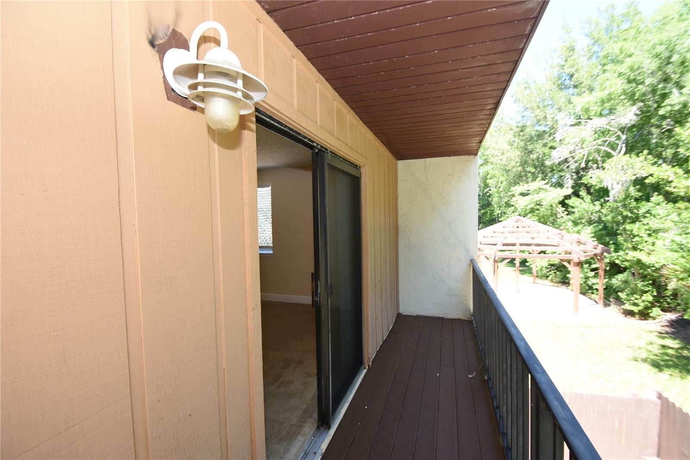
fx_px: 287
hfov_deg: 100.4
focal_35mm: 15
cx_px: 345
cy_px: 230
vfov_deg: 77.3
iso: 100
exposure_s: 1/60
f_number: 4
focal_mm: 10
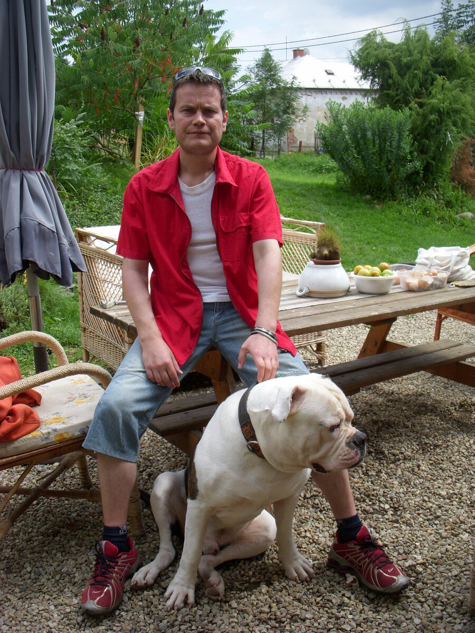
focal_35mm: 38
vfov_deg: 49.0
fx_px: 695
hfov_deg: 37.7
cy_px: 316
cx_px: 238
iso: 100
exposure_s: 1/500
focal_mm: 6.3
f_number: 3.3
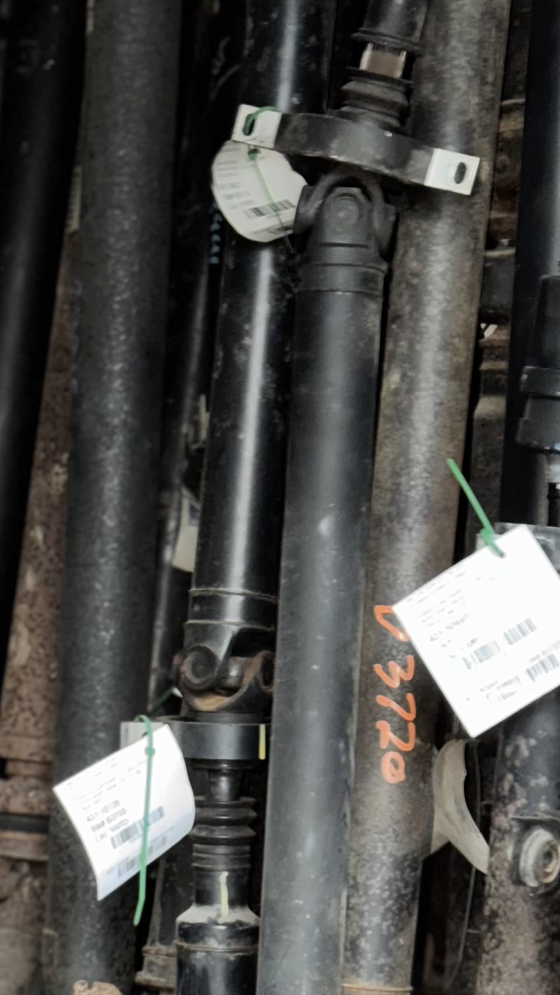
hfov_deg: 10.3
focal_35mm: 117
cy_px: 697
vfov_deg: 18.2
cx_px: 156
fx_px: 3088
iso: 160
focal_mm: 6.76
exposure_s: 1/4
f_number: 1.78
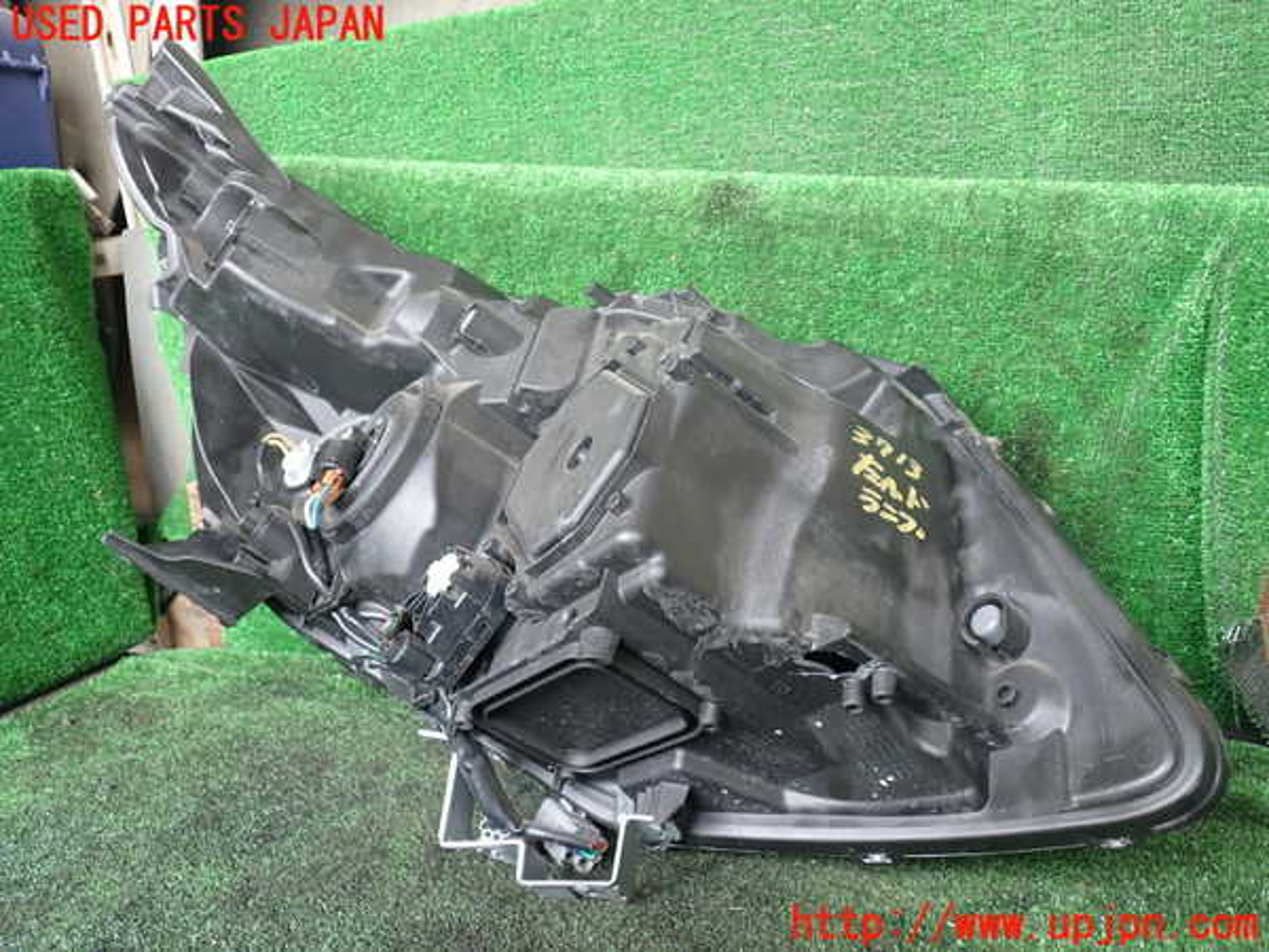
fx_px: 1100
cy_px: 476
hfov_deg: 60.0
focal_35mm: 30
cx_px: 634
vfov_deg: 46.8
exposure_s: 1/60
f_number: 2.3
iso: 160
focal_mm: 5.4
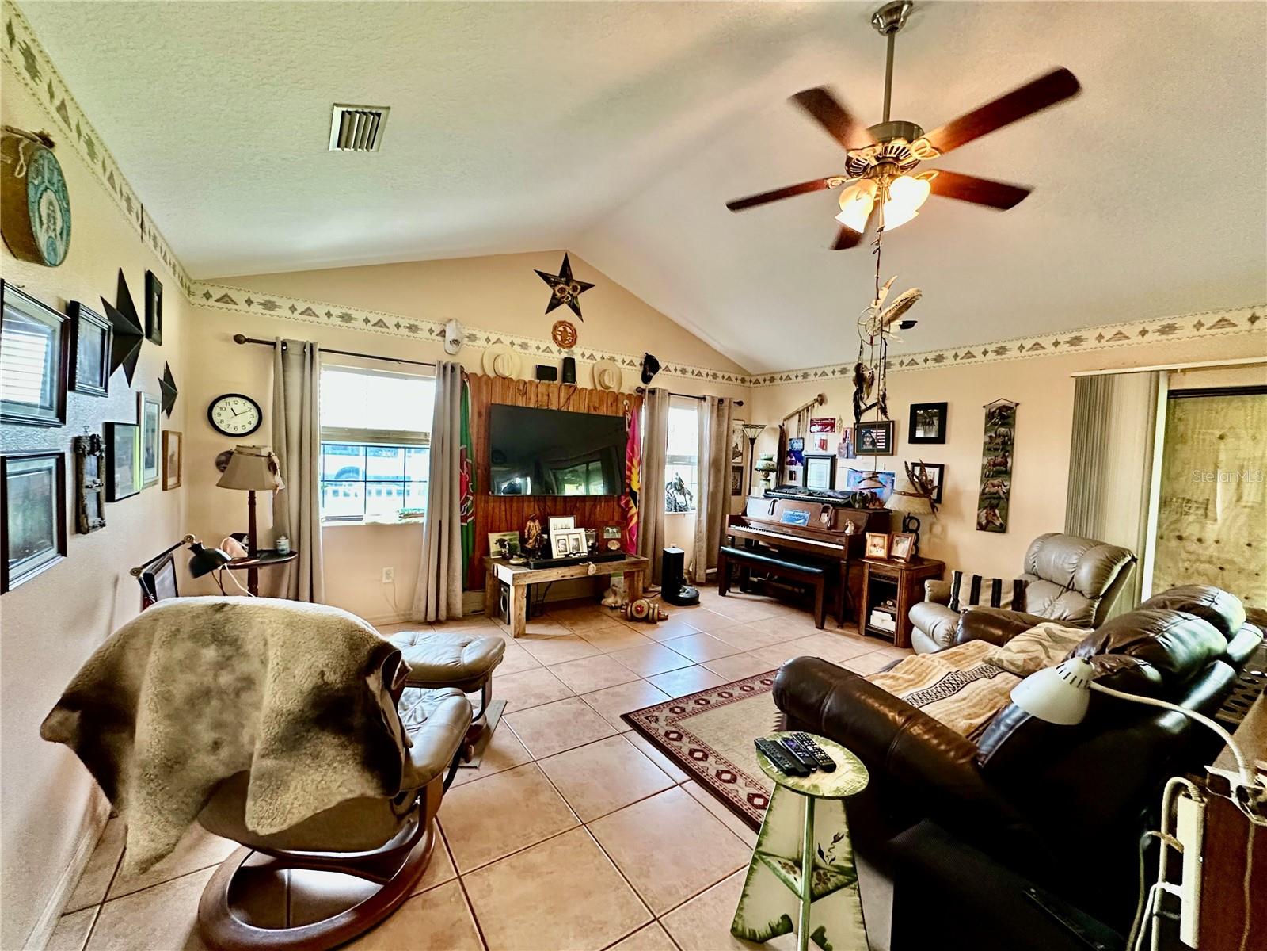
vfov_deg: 85.7
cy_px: 476
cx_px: 634
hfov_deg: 102.1
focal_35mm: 14
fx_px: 512
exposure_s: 1/60
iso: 500
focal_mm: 2.22
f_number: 2.2
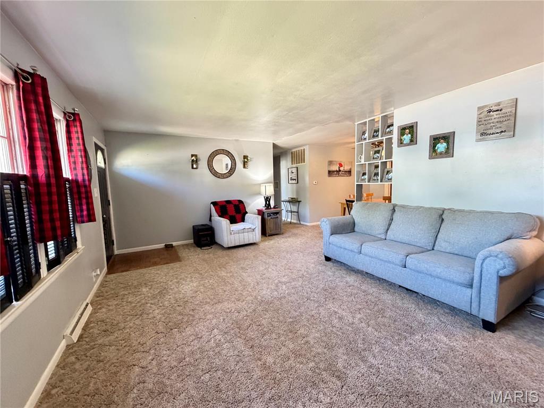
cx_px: 272
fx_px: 220
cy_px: 204
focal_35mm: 14
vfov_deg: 85.7
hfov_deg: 102.1
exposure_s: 1/60
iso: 500
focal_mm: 2.22
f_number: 2.2
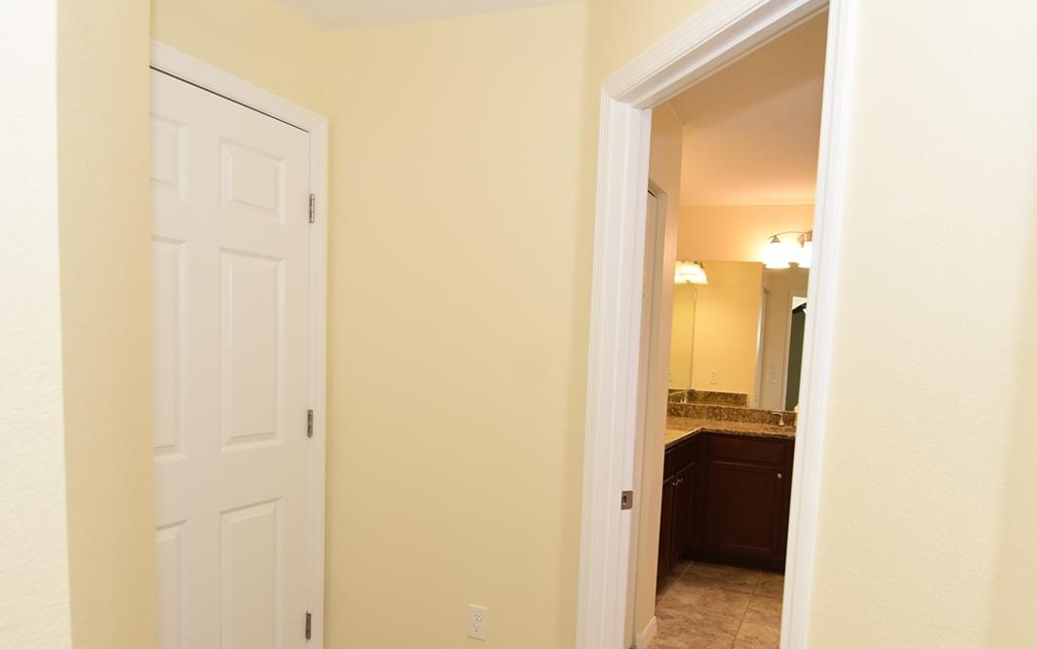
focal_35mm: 23
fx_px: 650
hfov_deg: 76.4
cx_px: 617
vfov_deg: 52.1
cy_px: 430
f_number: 4
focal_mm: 10
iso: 400
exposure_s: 1/60
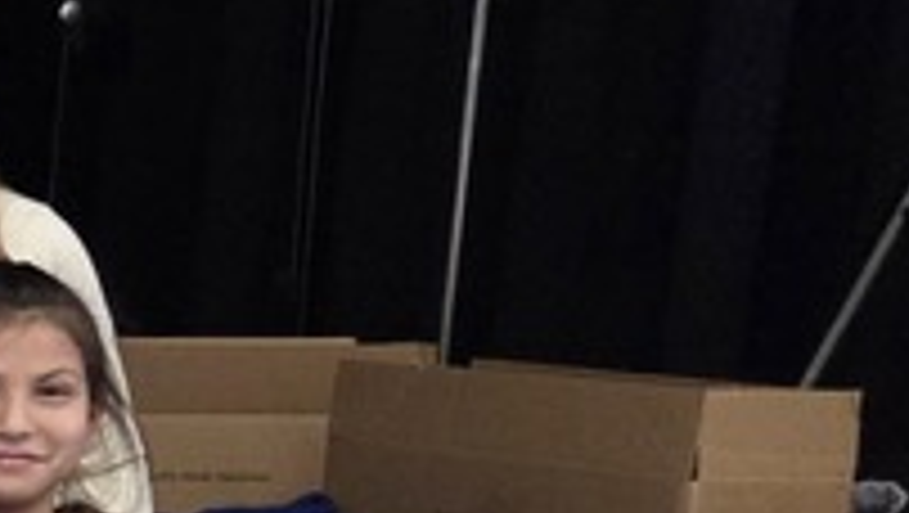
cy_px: 734
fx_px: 3064
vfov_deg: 9.3
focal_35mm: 127
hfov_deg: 12.8
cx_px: -1287
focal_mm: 5.4
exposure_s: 1/120
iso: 500
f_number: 1.8
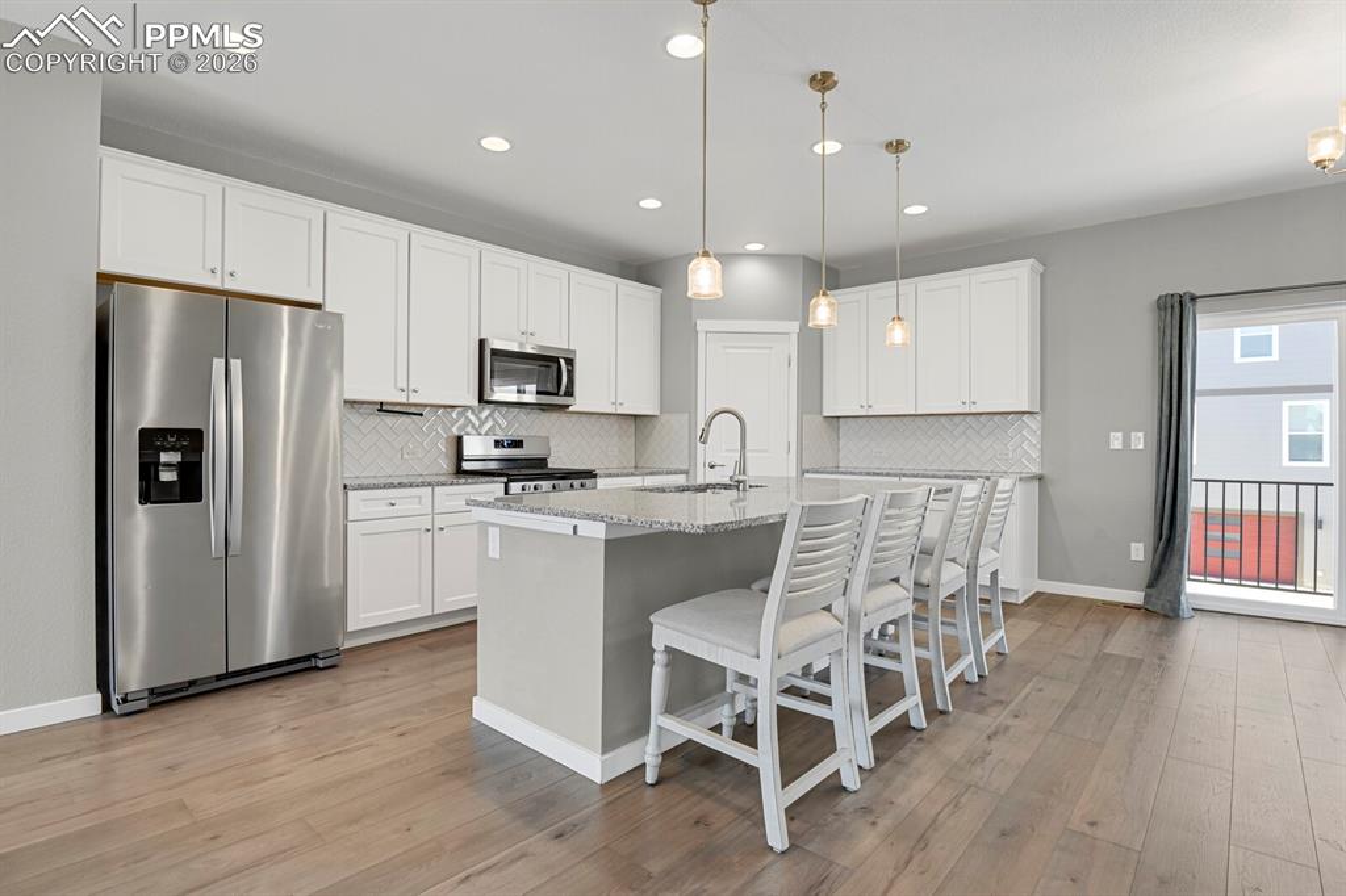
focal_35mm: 17
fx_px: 635
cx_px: 673
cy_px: 448
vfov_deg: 70.4
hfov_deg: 93.3
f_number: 8
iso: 4500
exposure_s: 1/20
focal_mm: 17
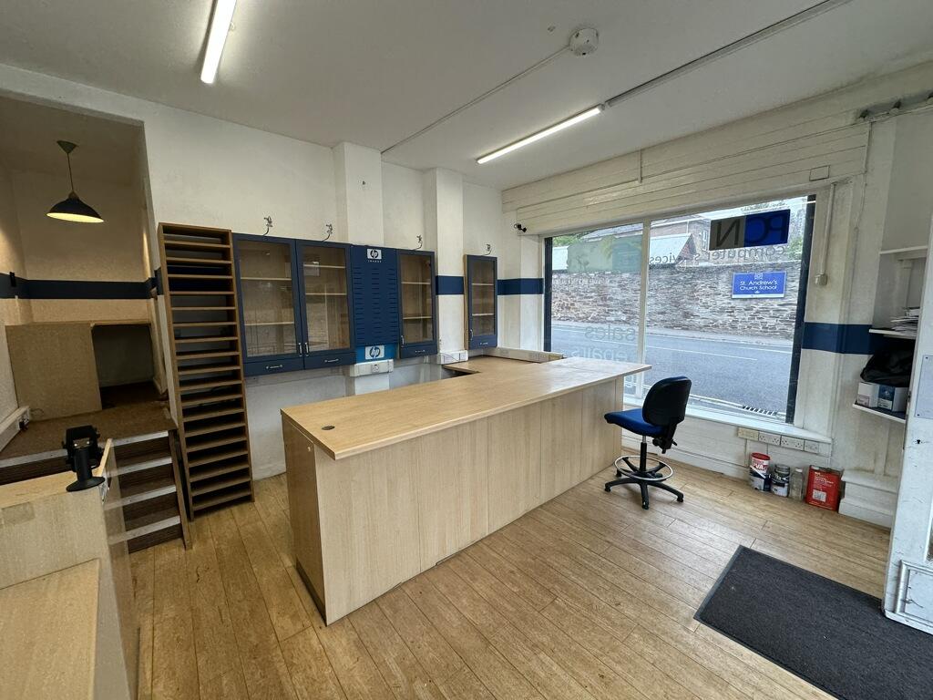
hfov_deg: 102.1
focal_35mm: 14
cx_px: 466
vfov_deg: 85.7
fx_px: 377
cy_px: 350
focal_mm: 2.22
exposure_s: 1/100
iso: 50
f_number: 2.2
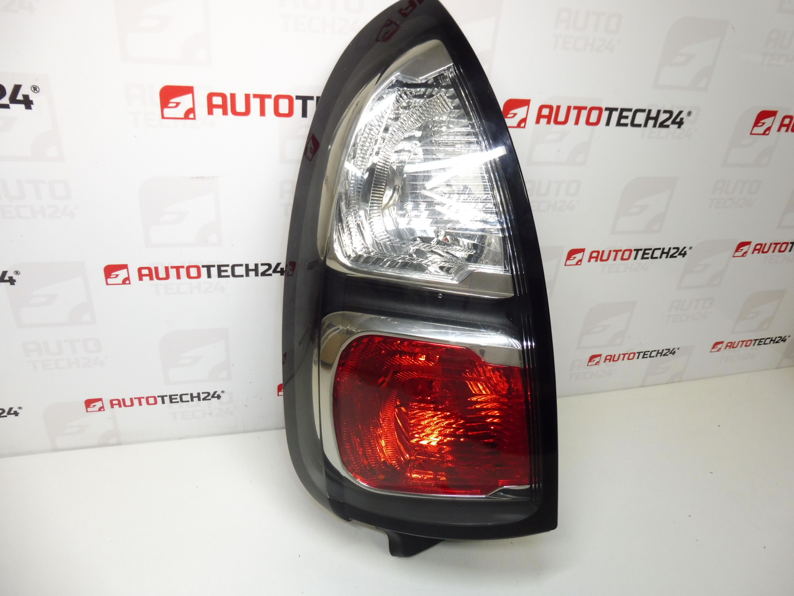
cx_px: 397
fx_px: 573
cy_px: 298
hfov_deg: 69.4
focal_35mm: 25
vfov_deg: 54.9
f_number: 3.5
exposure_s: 1/60
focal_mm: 4.4
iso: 200
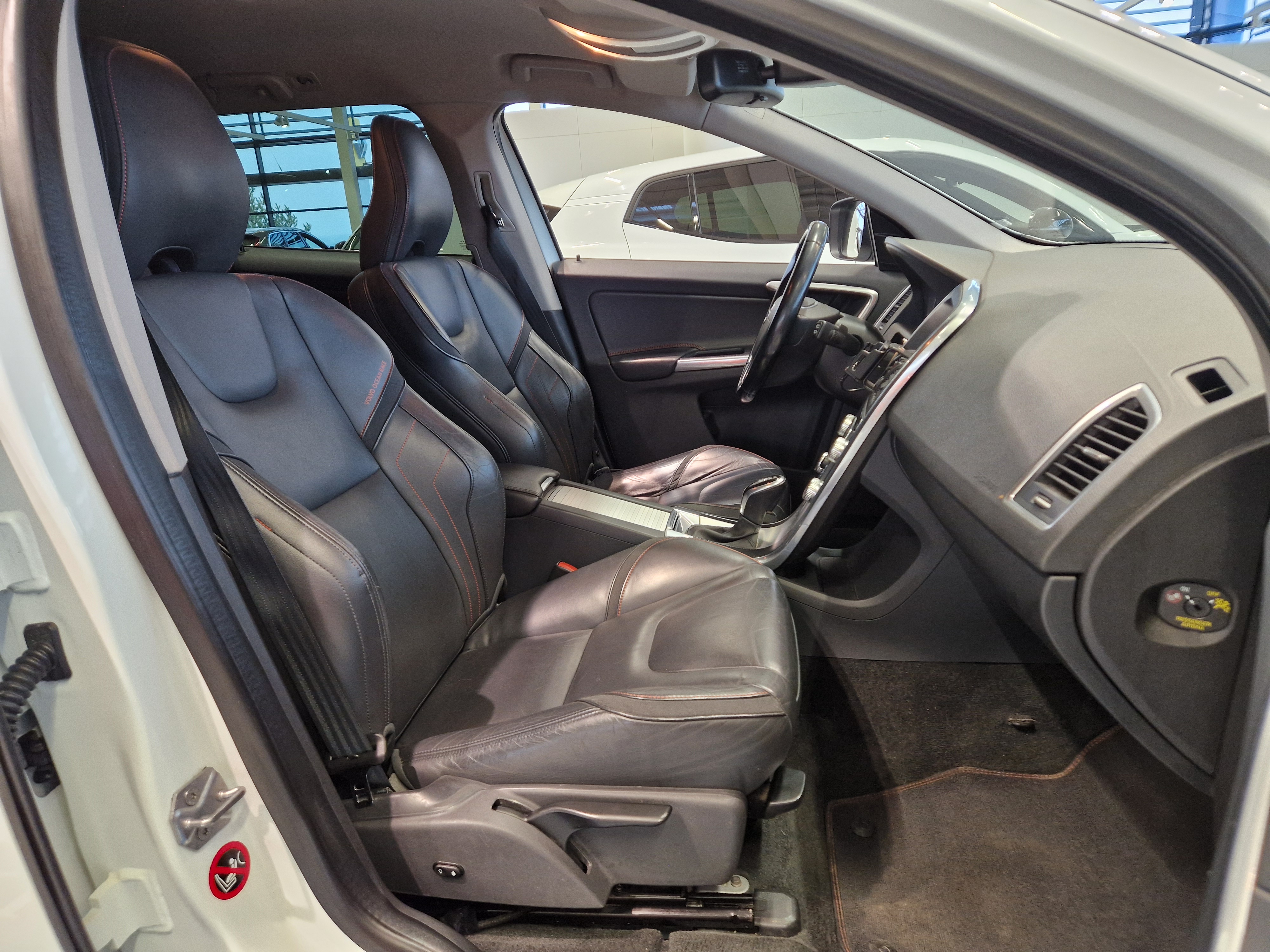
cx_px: 635
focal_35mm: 23
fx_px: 844
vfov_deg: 58.9
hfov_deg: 73.9
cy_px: 476
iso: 200
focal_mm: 5.4
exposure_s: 1/100
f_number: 1.8
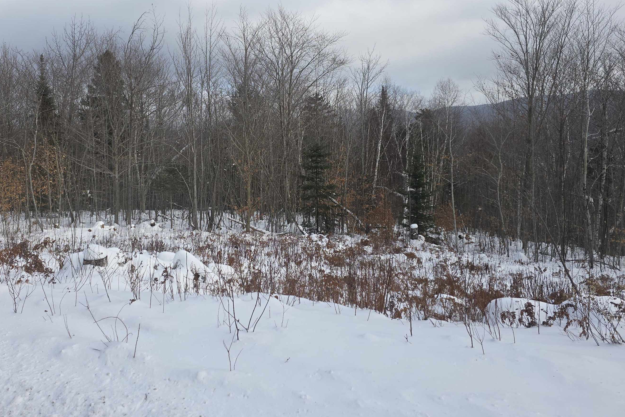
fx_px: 486
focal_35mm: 28
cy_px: 163
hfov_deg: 65.2
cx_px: 273
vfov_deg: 46.1
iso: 12
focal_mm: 6.3
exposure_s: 1/701
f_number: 1.7
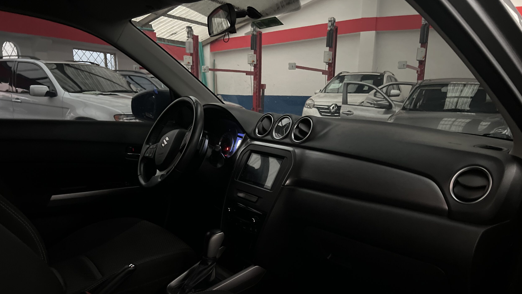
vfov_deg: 39.7
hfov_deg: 66.1
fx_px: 401
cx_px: 264
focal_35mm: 29
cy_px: 198
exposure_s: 1/18
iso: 1000
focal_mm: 5.7
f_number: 1.5
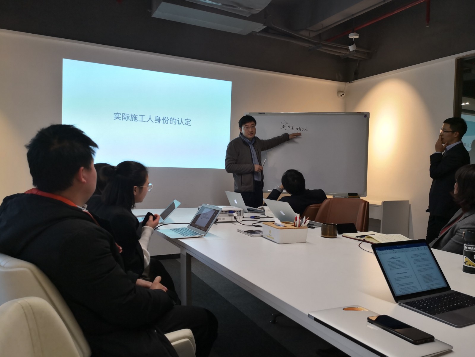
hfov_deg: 65.3
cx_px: 238
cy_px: 178
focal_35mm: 27
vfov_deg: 51.4
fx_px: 370
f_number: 1.6
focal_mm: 3.95
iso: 125
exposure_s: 1/60
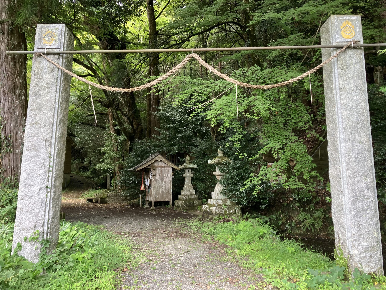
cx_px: 193
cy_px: 145
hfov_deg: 63.4
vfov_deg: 49.7
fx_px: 312
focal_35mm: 28
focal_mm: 3.99
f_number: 1.8
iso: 50
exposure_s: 1/121
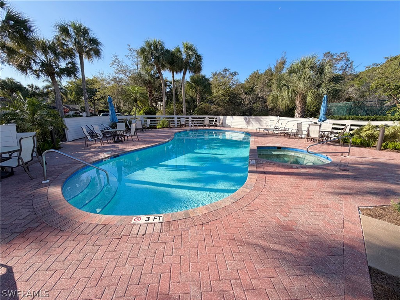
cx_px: 200
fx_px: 162
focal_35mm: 14
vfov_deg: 85.7
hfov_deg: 102.1
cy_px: 150
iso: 32
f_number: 2.2
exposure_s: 1/770
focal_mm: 2.22
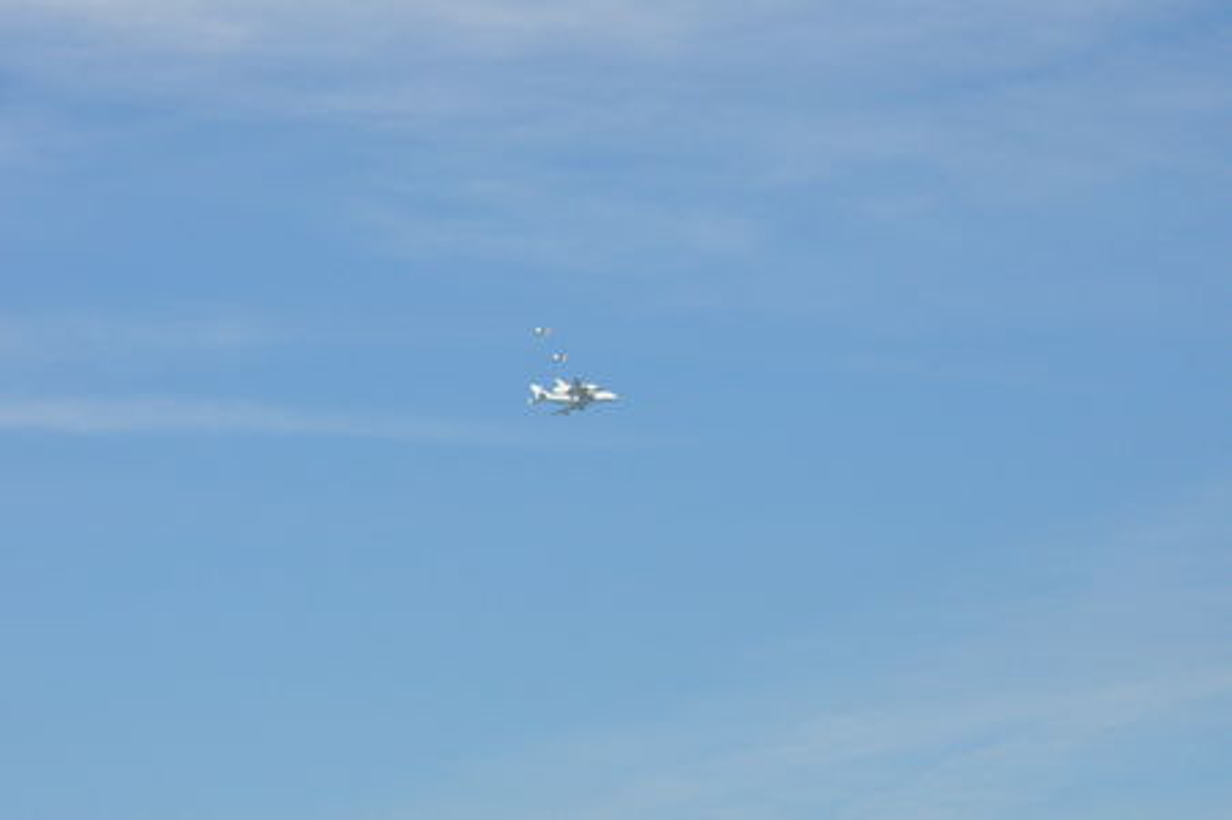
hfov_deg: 13.0
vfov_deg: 8.7
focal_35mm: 158
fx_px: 5386
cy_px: 410
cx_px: 616
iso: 1600
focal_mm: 105
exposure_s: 1/1250
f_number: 18
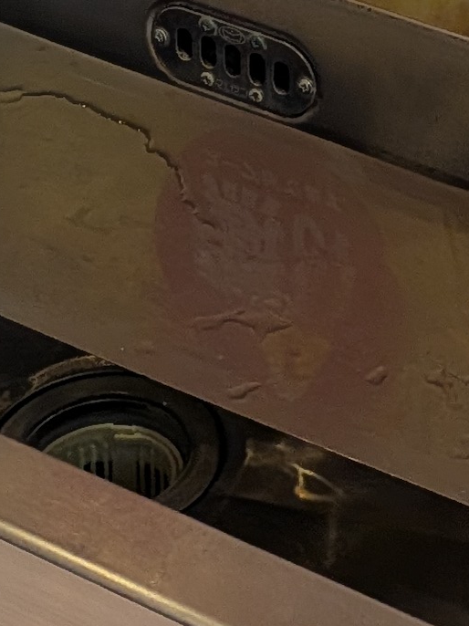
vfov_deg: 12.9
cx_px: 561
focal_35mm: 140
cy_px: -482
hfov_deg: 10.4
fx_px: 2531
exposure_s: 1/60
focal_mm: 4.53
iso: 43
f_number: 1.7
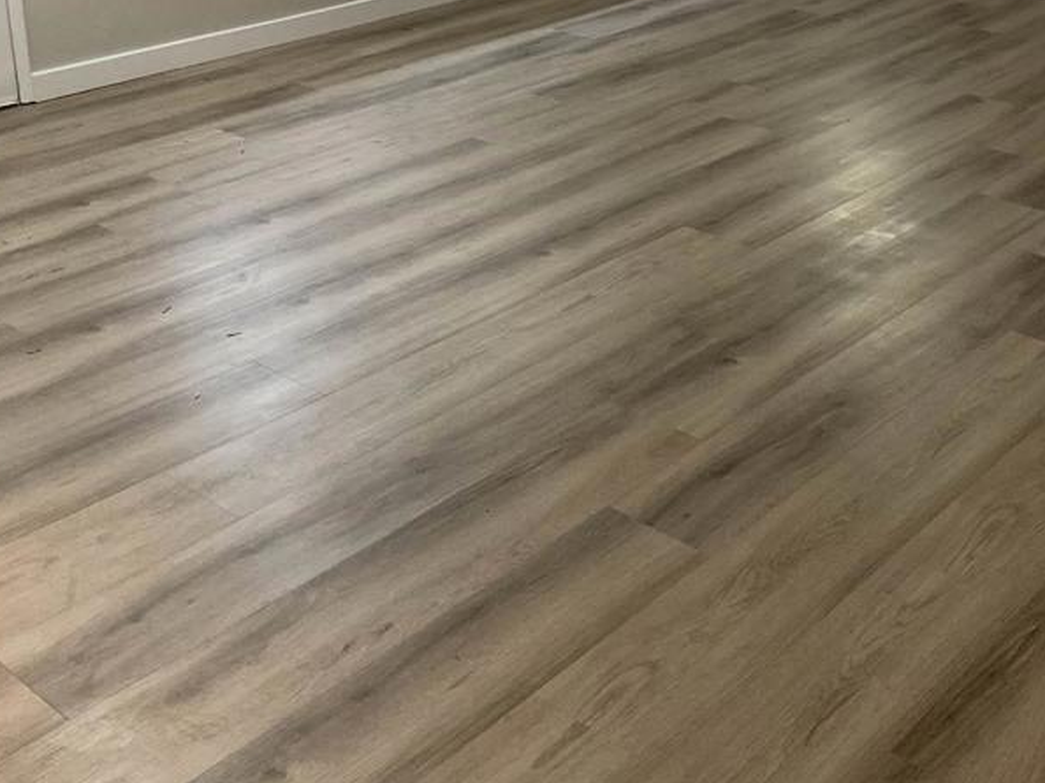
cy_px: 113
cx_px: 681
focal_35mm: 50
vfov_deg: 28.2
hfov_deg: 37.9
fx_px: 1509
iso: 200
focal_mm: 3
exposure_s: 1/60
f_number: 1.8
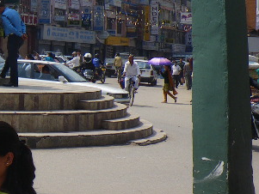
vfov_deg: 12.1
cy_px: -58
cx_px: -43
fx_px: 891
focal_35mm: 119
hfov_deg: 16.0
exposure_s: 1/320
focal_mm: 7.5
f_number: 5
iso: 50
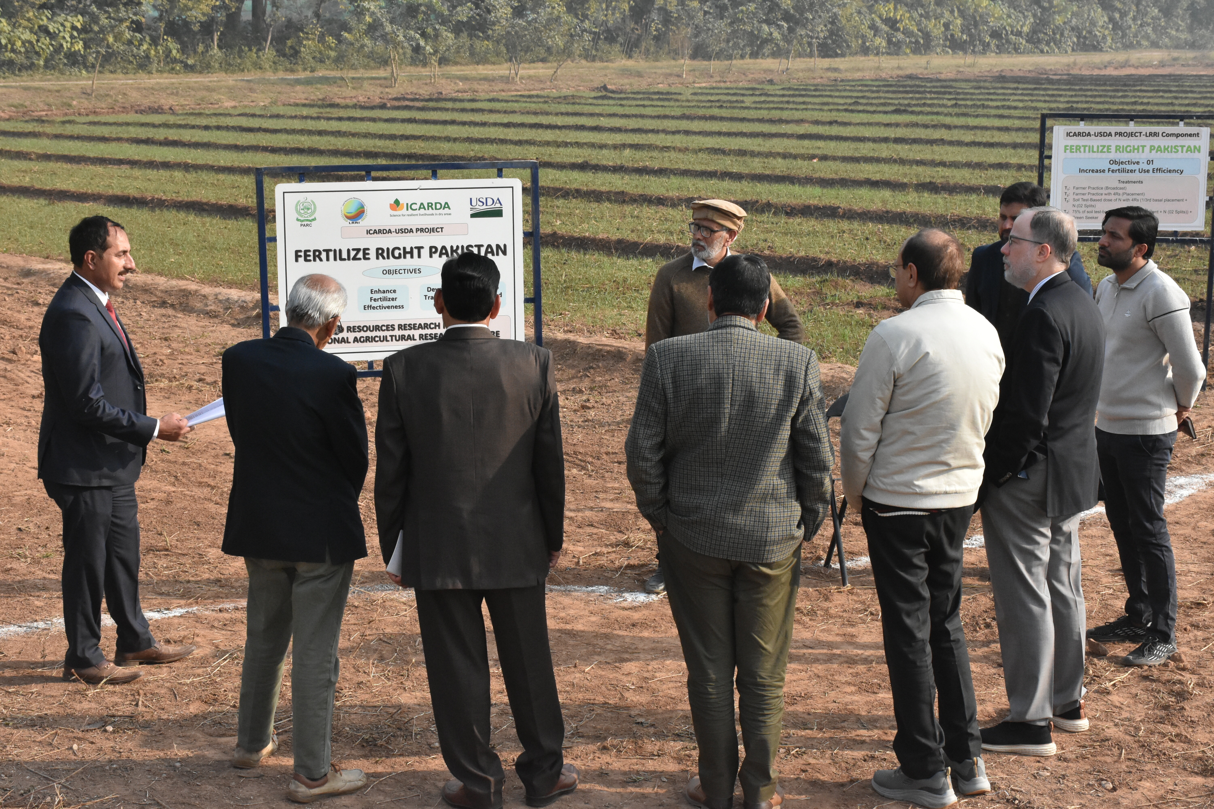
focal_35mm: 60
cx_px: 607
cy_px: 404
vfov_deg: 22.6
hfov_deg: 33.4
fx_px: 2023
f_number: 11
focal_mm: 40
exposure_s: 1/2000
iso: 2500
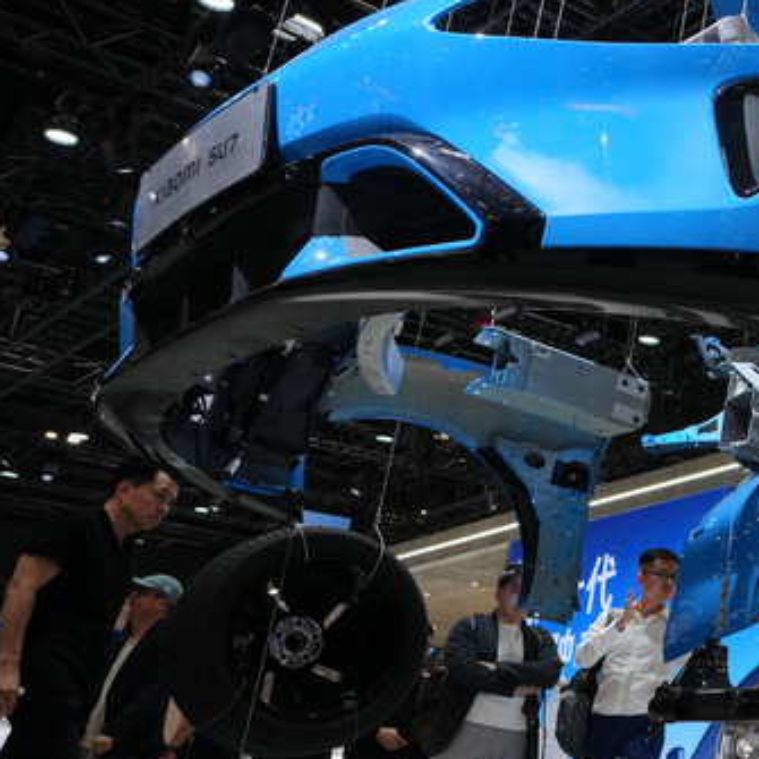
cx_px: 1155
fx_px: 1290
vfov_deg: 32.8
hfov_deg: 24.8
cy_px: 351
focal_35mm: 52
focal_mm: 20
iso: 1600
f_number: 6.3
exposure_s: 1/320
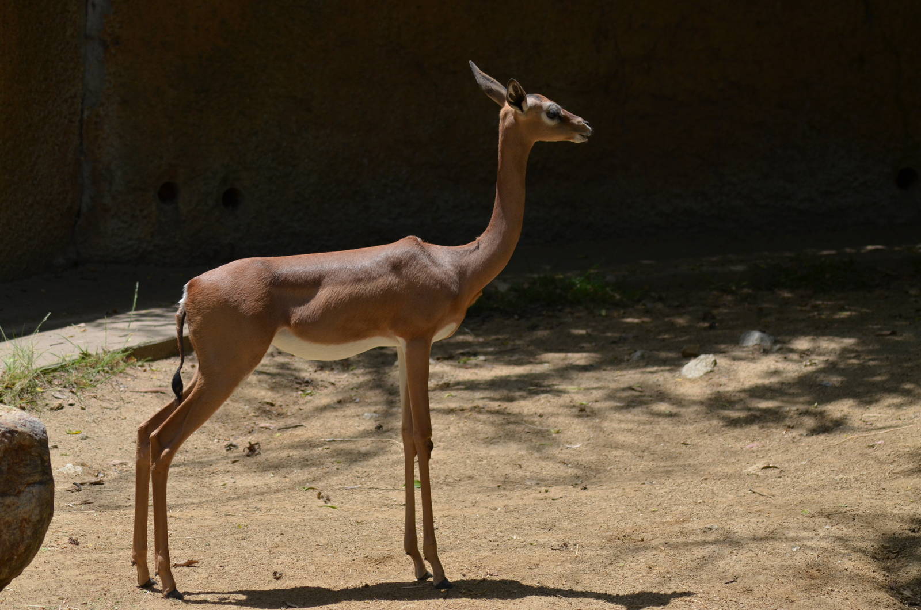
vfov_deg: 6.5
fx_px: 5362
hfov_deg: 9.8
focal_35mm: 210
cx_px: 460
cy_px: 305
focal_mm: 140
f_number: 5.6
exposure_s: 1/2000
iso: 400
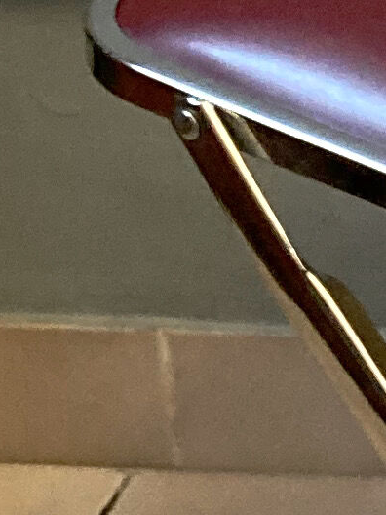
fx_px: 3182
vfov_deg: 9.2
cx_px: 1159
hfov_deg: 6.4
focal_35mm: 214
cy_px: 47
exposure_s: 1/33
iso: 250
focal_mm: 3.99
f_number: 1.8
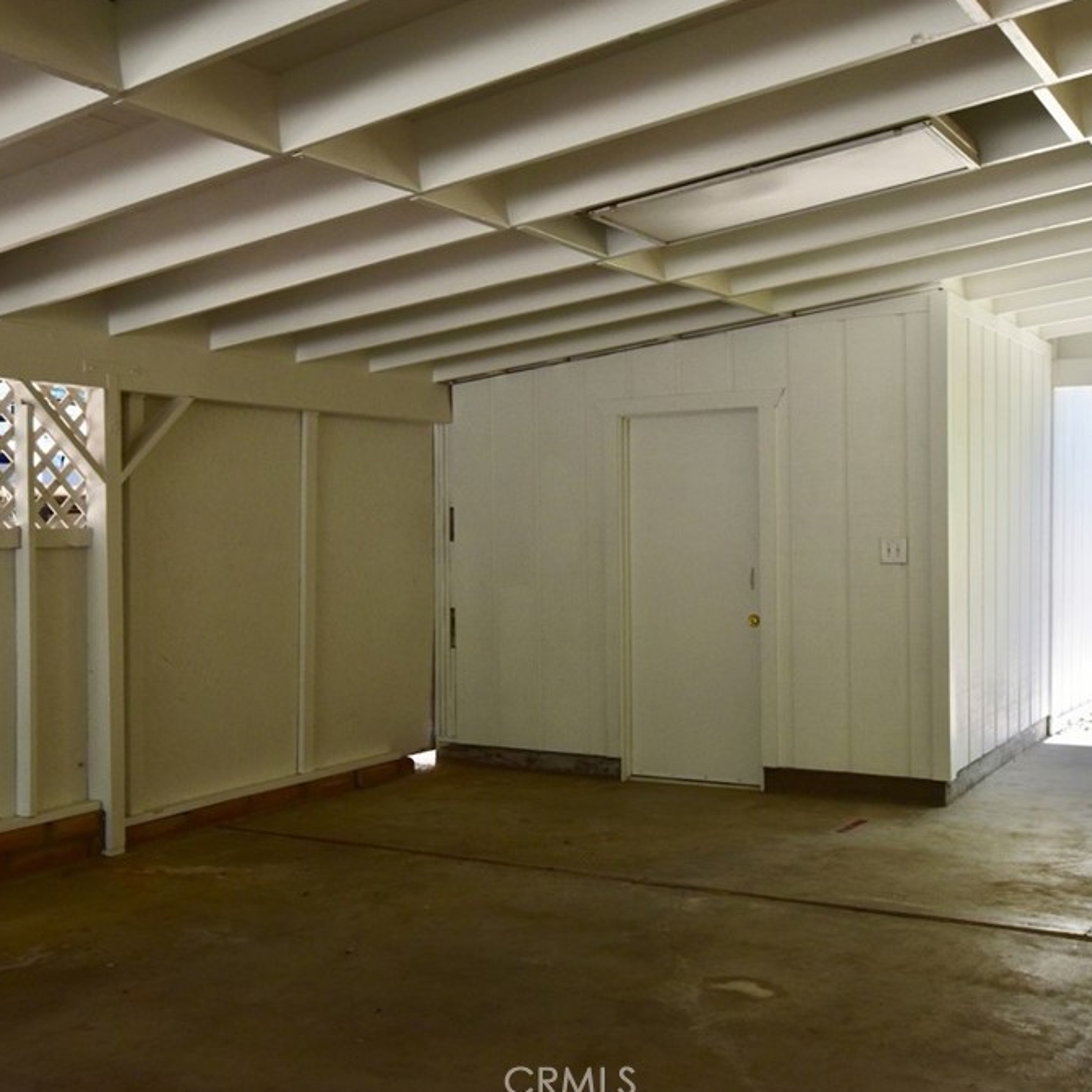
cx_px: 515
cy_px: 548
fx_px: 1392
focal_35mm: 39
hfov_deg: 42.8
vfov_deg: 42.8
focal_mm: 20
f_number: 9
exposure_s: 1/125
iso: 400
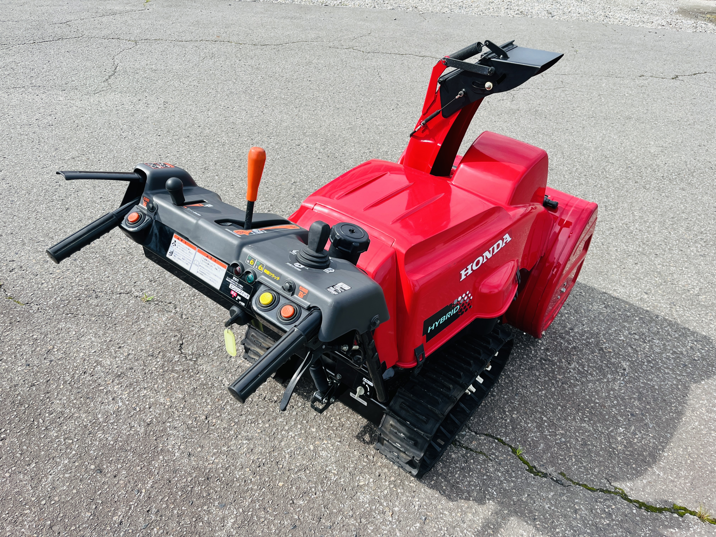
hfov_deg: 67.3
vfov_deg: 53.1
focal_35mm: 26
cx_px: 358
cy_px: 268
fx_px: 538
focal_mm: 5.1
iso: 50
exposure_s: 1/1600
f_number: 1.6
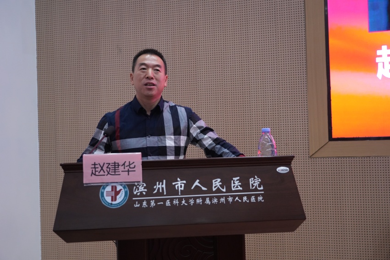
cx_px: 195
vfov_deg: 31.2
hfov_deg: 45.4
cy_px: 130
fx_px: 466
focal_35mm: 43
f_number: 4
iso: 4000
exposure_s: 1/80
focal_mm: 43
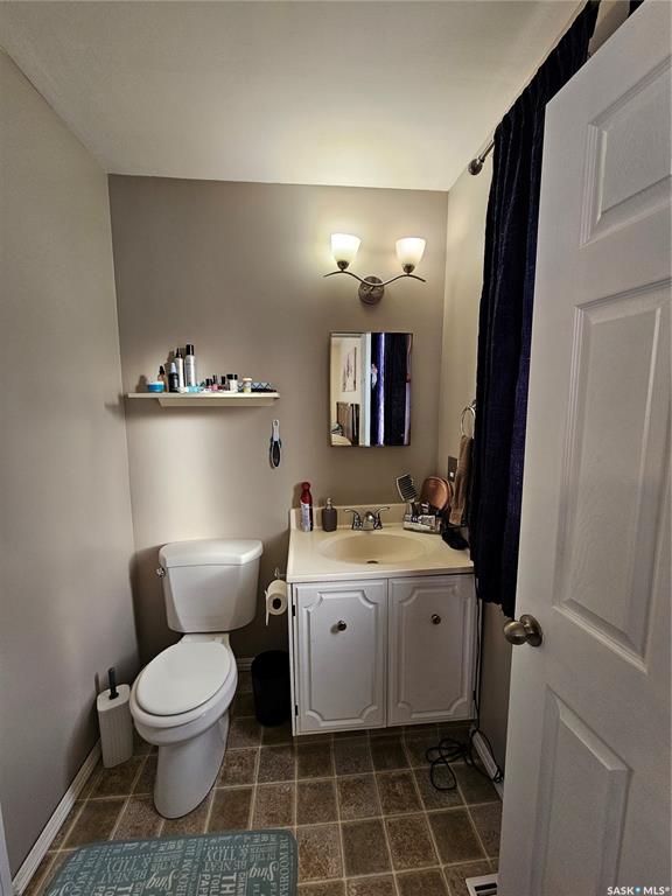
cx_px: 336
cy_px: 448
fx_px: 336
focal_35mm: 13
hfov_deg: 89.9
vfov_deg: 106.2
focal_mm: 2.2
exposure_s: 1/60
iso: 80
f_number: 2.2
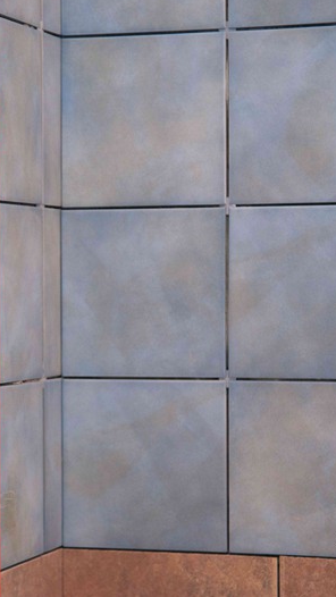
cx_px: 116
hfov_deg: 8.9
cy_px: 297
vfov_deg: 15.7
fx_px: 2169
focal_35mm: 137
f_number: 4.5
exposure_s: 1/80
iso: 1000
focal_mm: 86
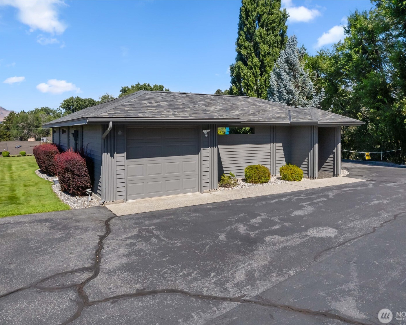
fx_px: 300
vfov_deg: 56.8
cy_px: 163
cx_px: 203
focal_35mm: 25
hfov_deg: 68.1
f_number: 2.8
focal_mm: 8.38
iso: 100
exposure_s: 1/8000
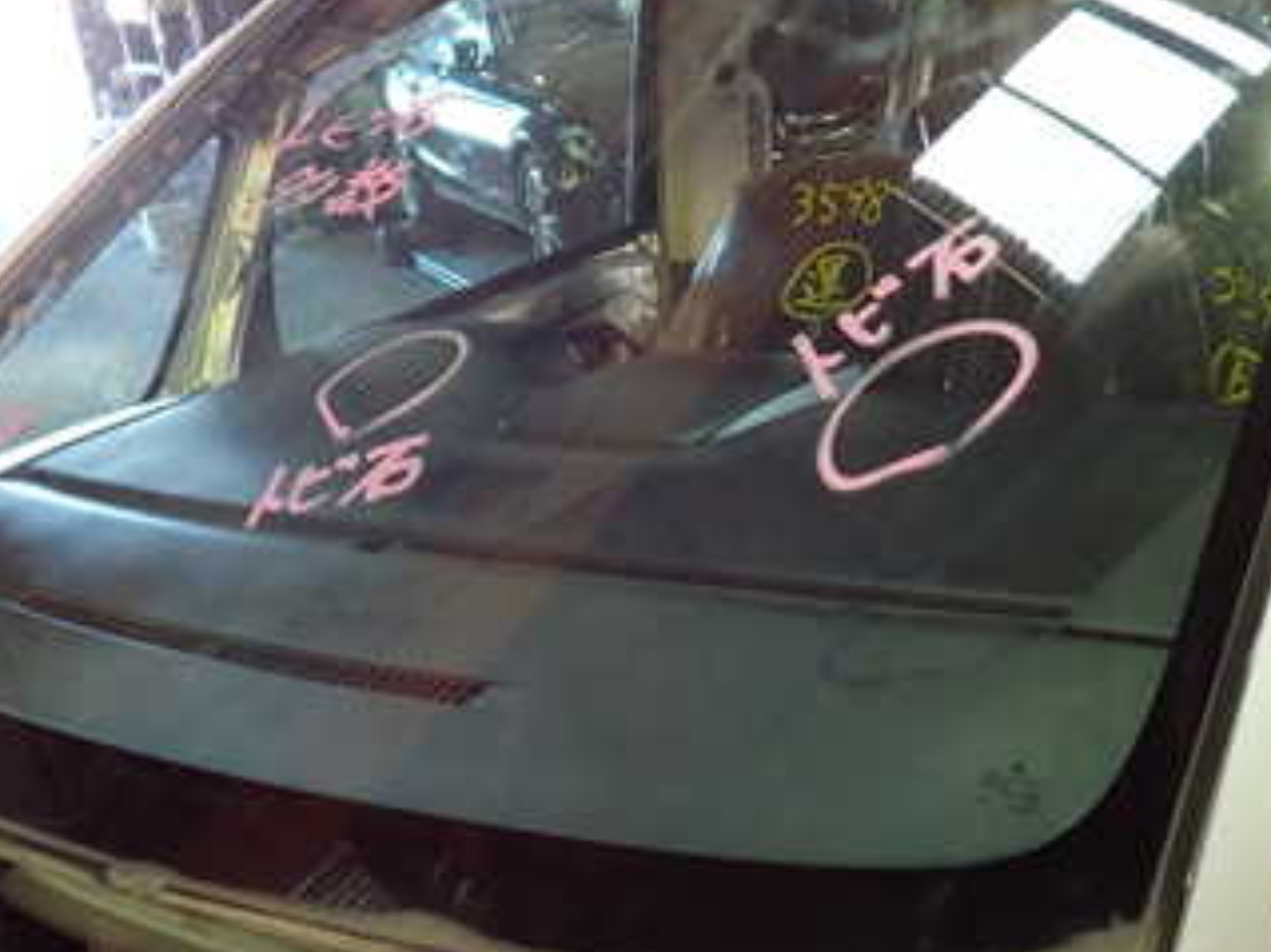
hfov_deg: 40.4
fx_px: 1725
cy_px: 430
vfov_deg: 30.8
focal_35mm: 47
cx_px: 673
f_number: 2
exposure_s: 1/40
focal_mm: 4.5
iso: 200
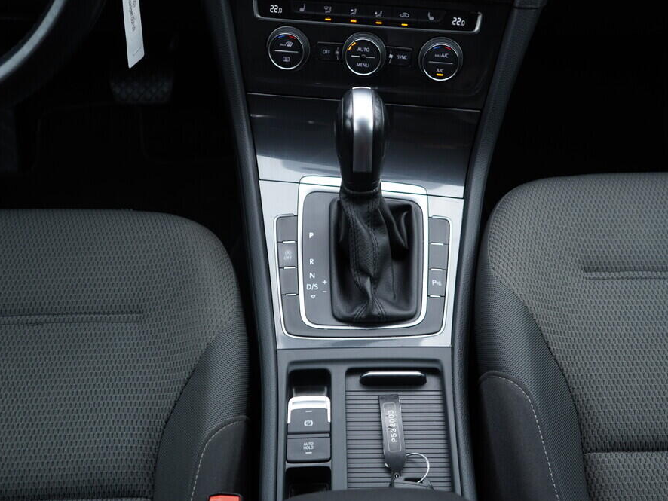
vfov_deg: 36.0
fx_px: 772
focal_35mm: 40
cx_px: 354
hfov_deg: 46.8
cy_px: 256
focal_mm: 24
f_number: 2.8
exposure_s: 1/40
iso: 200
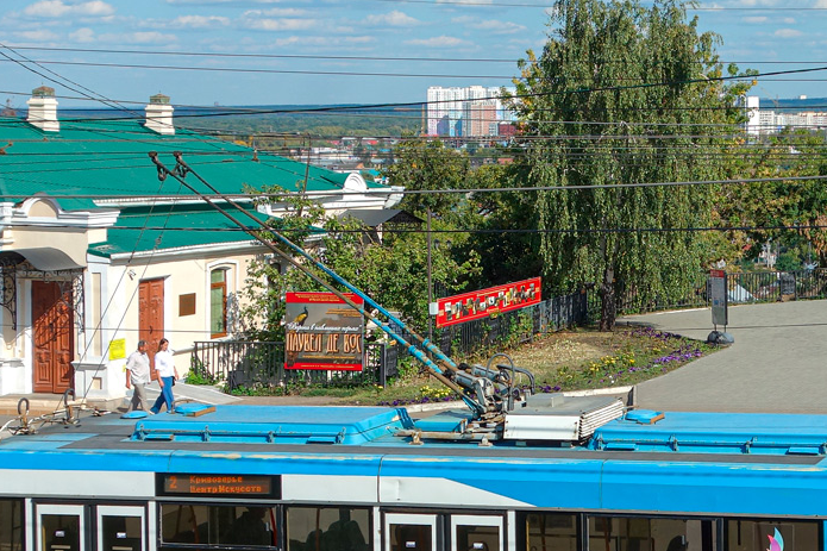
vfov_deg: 16.6
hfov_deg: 24.4
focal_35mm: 82
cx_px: 668
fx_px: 1883
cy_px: 374
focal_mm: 14.23
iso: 80
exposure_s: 1/800
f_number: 4.5
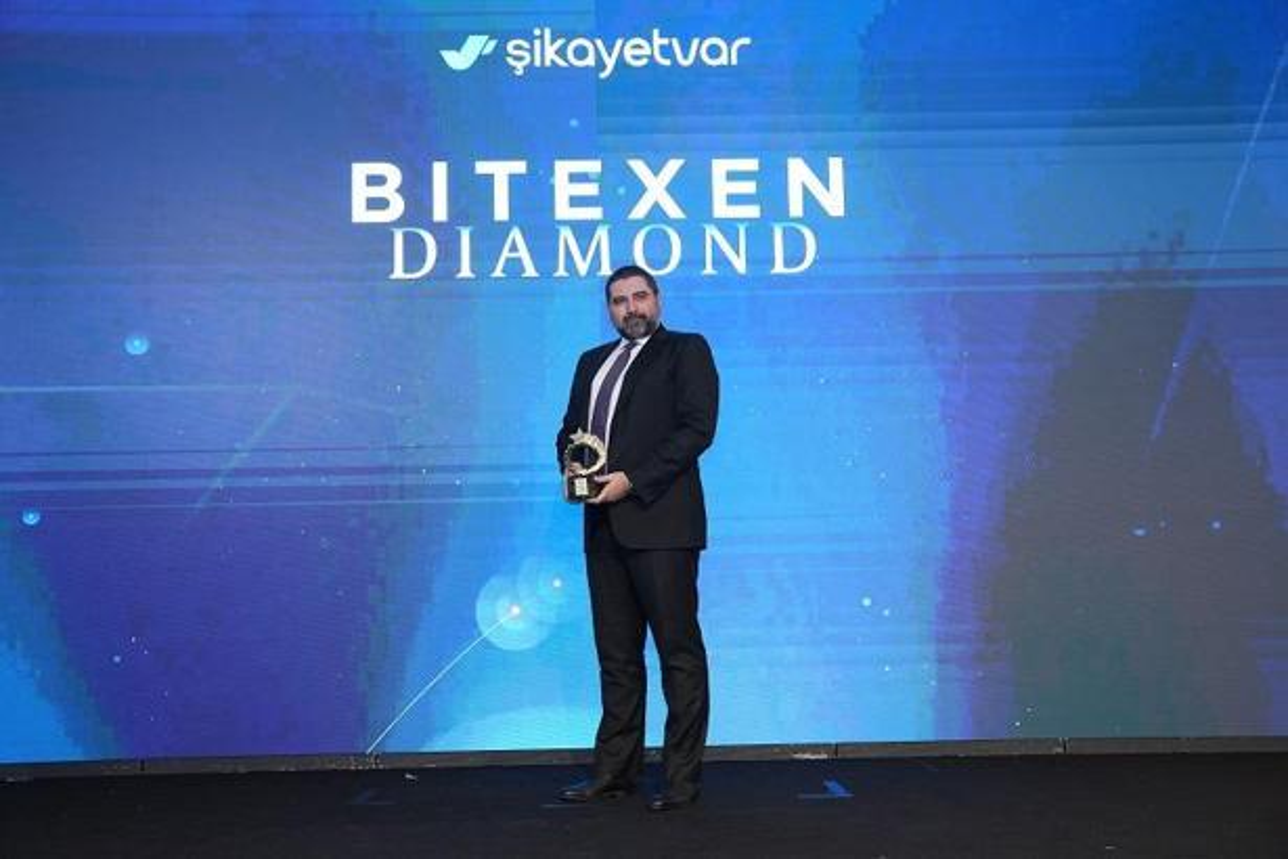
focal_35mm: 41
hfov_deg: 47.0
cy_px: 430
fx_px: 1481
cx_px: 644
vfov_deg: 32.3
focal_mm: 41.4
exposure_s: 1/200
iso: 2000
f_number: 4.5
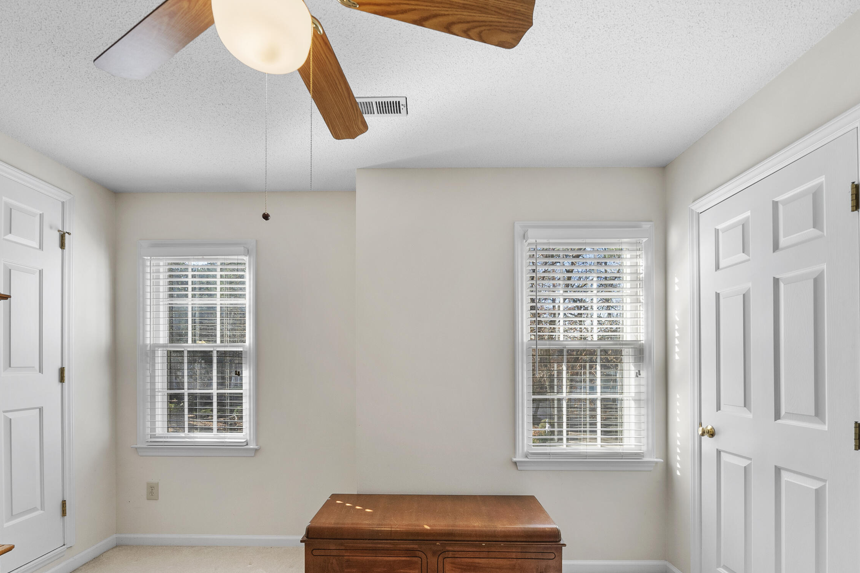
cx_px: 425
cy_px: 358
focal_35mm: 16
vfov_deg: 72.5
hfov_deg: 96.7
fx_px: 382
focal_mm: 12
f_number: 7.1
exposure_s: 1/30
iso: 640
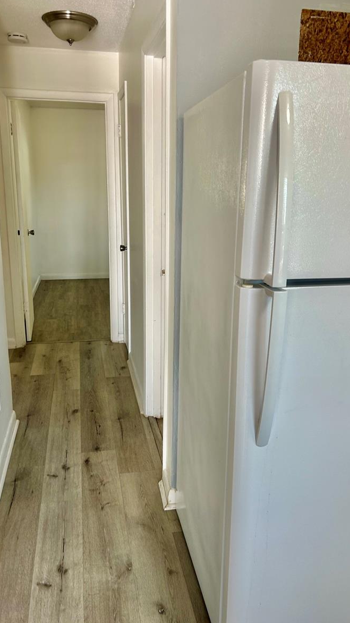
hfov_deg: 40.2
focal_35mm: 29
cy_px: 306
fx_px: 479
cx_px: 169
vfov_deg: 66.1
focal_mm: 5.7
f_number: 1.5
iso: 64
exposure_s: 1/120
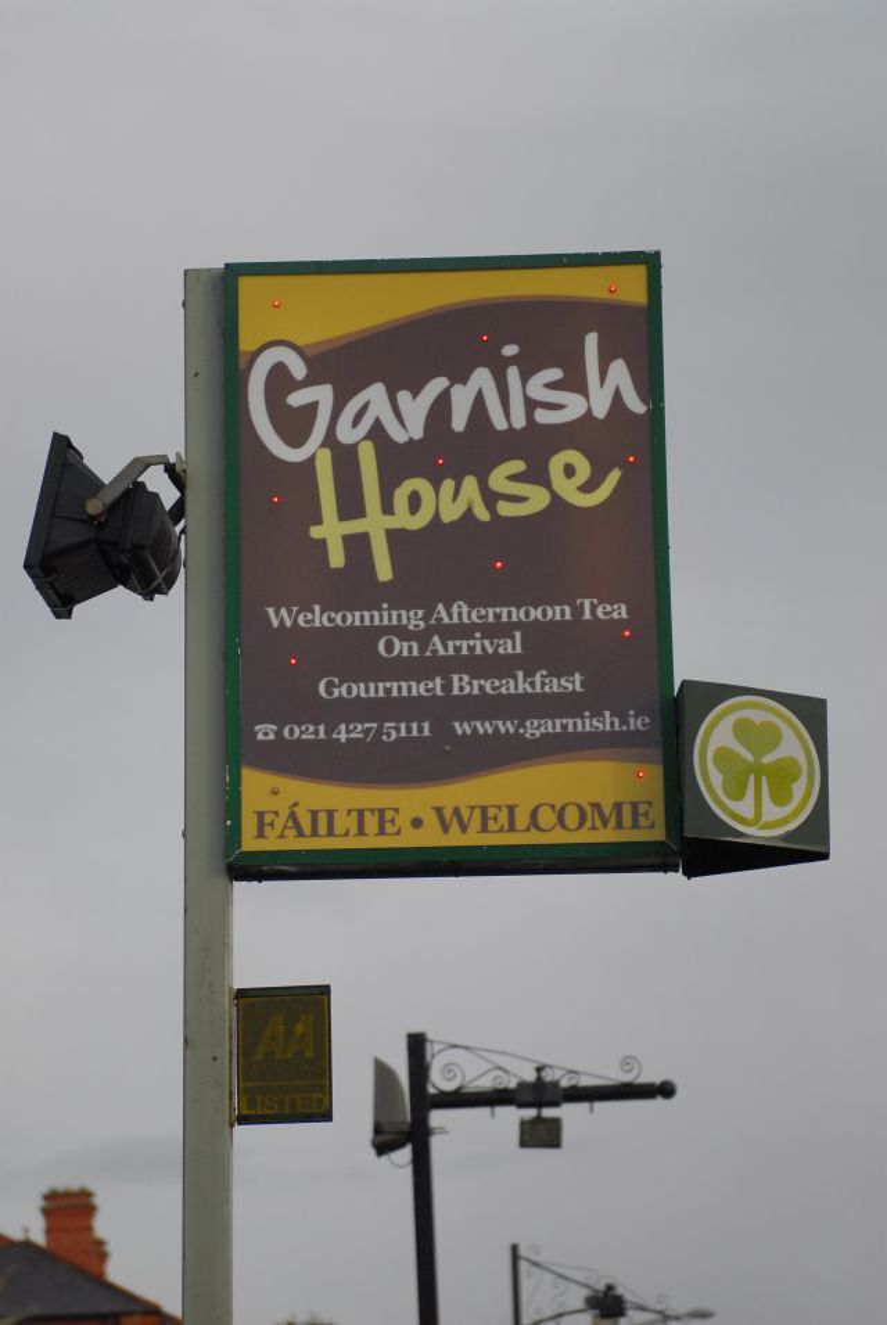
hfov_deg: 13.1
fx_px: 3869
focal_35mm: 105
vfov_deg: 19.4
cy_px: 662
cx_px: 444
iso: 500
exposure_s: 1/4000
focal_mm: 70
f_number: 2.8
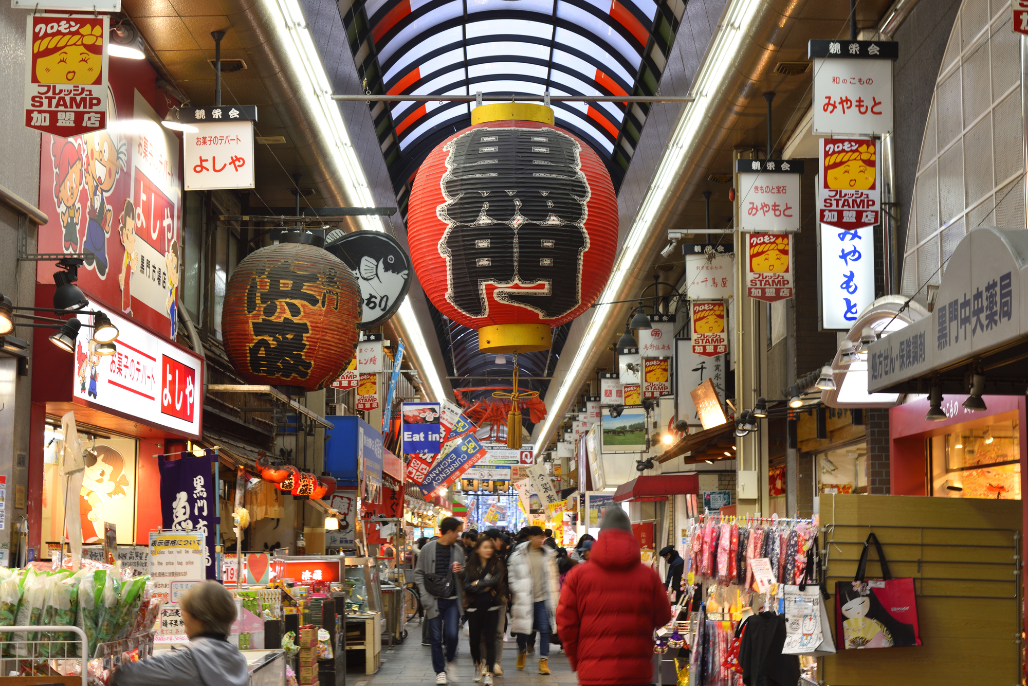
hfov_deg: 36.2
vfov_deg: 24.6
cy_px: 343
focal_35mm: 55
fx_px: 1571
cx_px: 514
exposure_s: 1/8
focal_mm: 55
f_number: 8
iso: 125
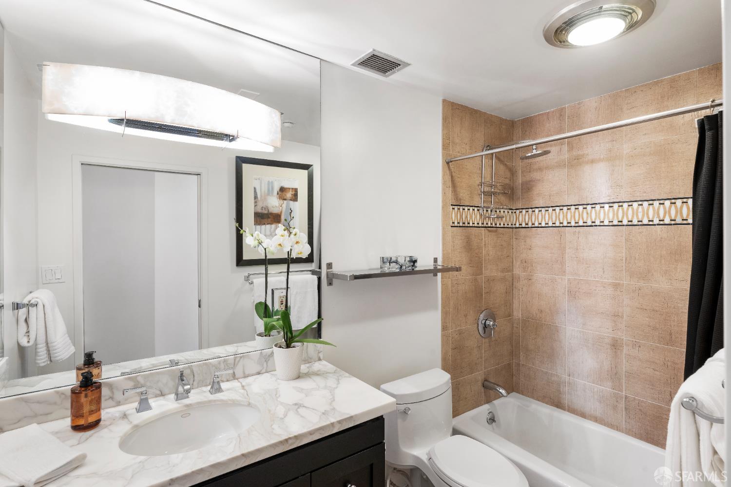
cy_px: 244
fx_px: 355
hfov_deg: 91.6
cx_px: 366
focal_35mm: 18
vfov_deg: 68.9
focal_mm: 17.5
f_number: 9
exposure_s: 1/4
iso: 400
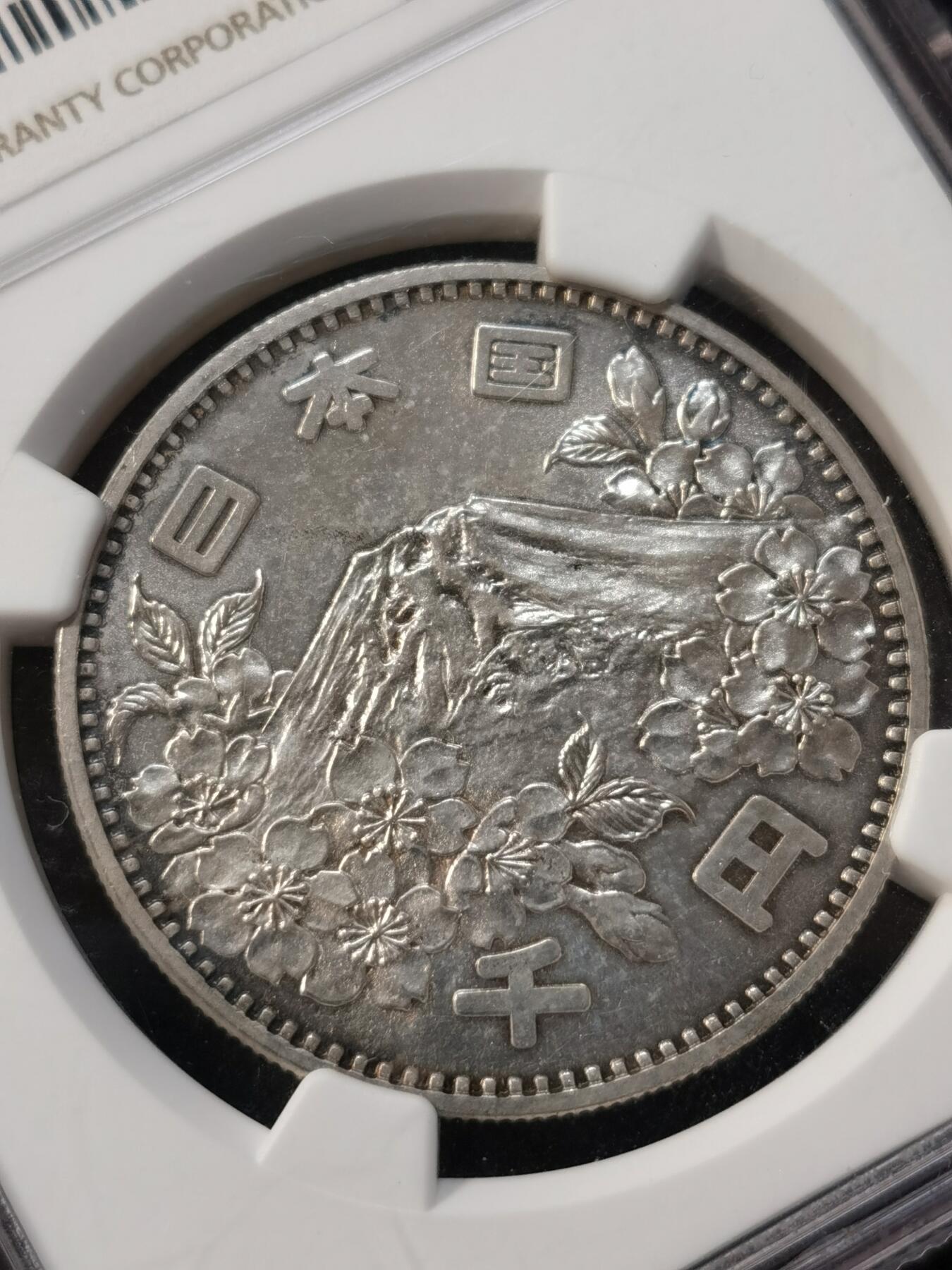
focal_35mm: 81
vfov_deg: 24.1
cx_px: 476
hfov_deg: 18.2
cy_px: 635
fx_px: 2970
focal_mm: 5.56
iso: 80
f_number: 1.6
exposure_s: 1/100
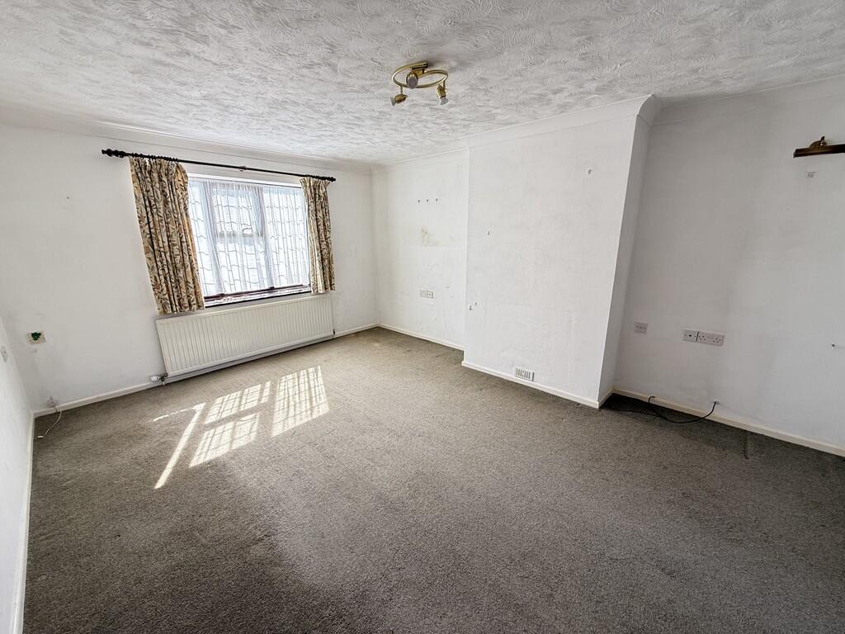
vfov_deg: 85.7
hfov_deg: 102.1
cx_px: 422
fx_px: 342
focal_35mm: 14
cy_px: 317
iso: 80
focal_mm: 2.22
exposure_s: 1/99
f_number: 2.2
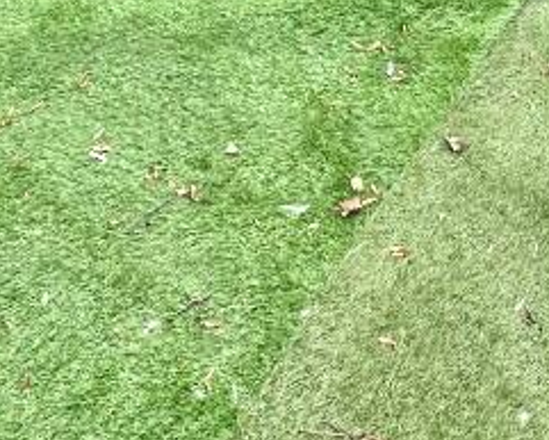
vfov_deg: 20.3
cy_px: -312
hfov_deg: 32.5
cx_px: 287
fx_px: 943
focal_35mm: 58
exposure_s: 1/99
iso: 80
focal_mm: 2.22
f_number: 2.2
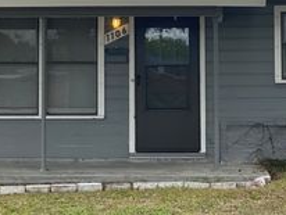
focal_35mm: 126
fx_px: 1042
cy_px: 10
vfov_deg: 11.7
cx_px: 162
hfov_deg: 15.6
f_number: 2
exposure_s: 1/1065
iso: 20
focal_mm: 6
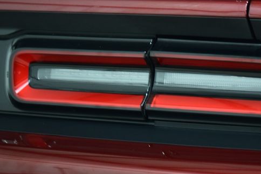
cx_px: 164
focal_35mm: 111
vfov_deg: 12.3
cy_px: 95
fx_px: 805
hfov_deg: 18.4
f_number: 2.8
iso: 1600
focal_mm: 56
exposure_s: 1/50
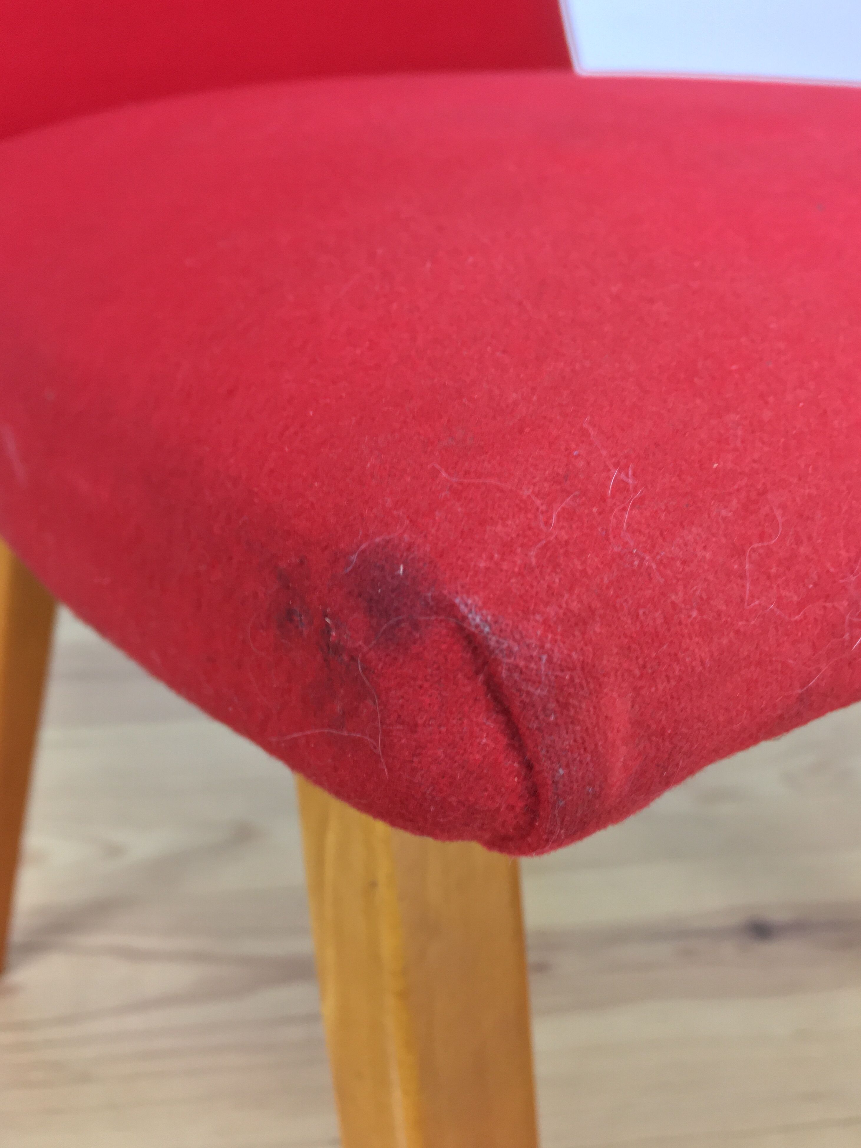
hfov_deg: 46.8
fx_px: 995
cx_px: 431
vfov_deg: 60.0
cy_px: 556
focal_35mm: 30
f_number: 2.2
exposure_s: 1/33
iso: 100
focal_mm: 4.15
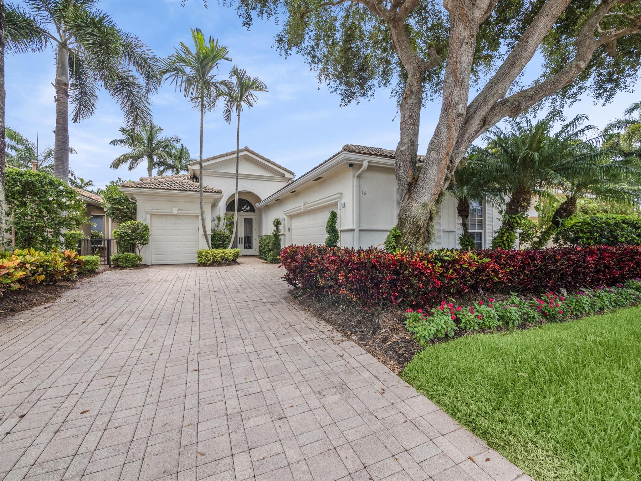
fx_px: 259
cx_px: 320
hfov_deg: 102.1
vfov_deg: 85.7
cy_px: 240
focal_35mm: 14
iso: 200
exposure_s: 1/400
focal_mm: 7
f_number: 7.1
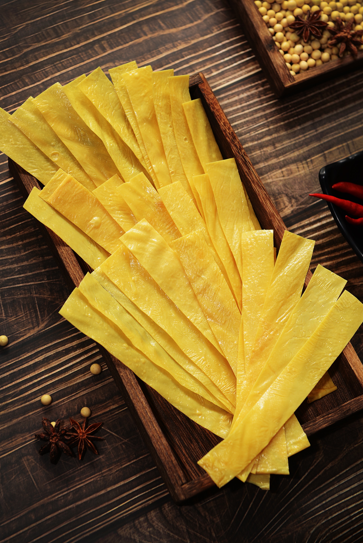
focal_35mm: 80
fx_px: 1209
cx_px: 172
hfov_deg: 17.1
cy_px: 246
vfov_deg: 25.3
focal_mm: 70
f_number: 5
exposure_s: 1/100
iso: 200
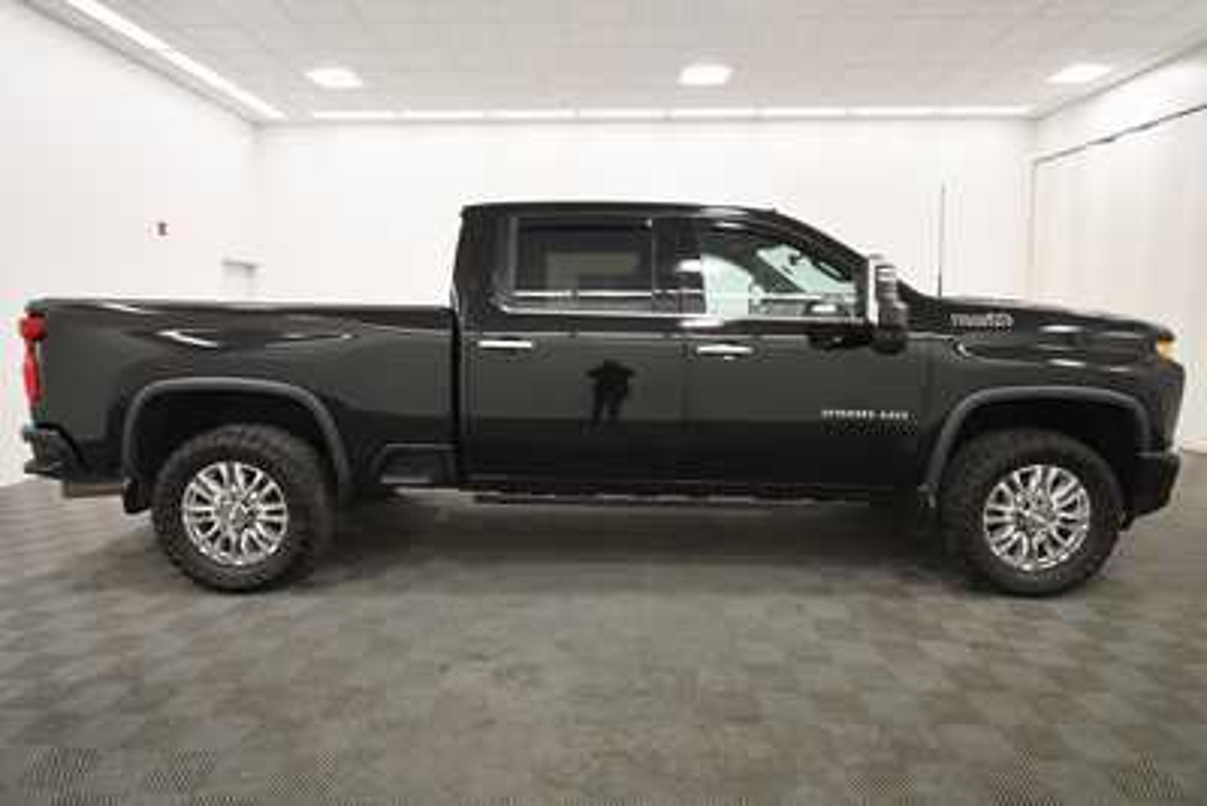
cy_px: 403
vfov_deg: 64.6
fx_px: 637
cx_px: 604
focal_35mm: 19
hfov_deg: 86.9
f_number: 4.8
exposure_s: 1/125
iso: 800
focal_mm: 13
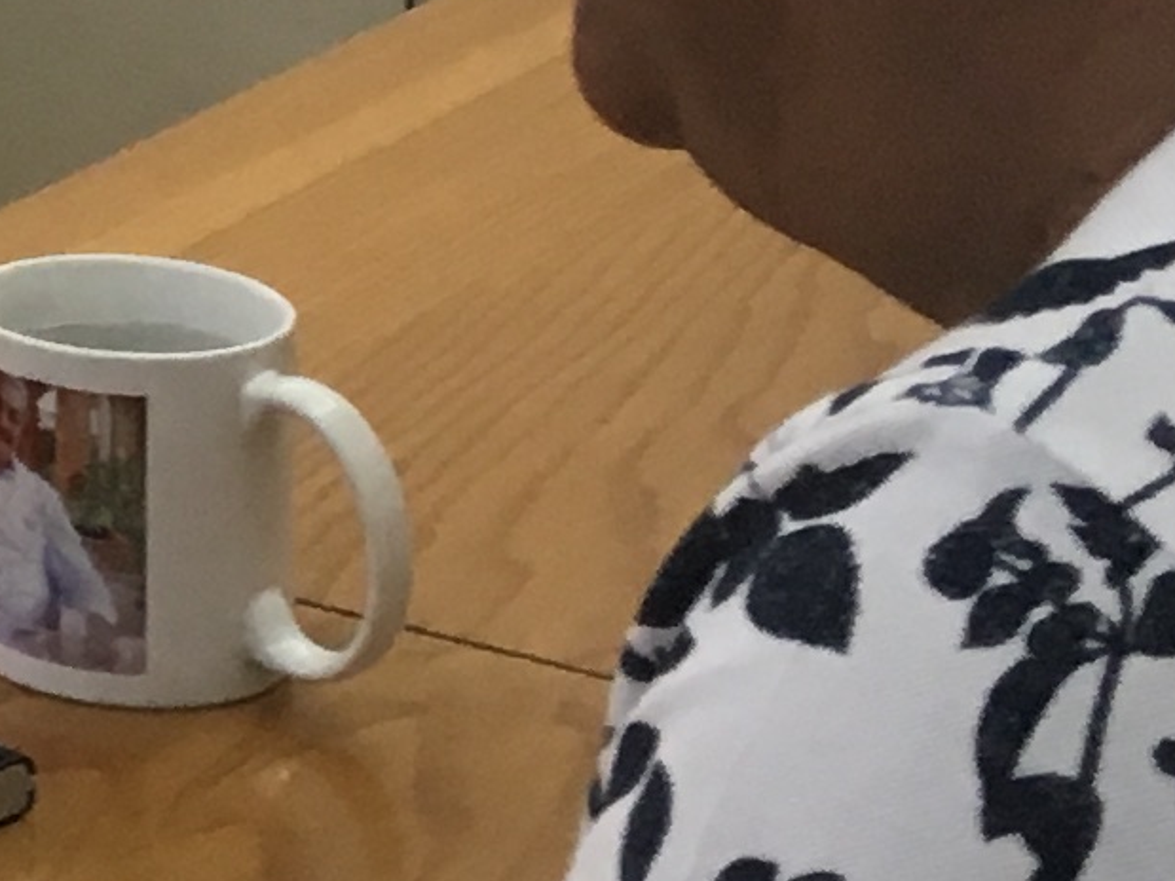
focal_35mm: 189
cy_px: -799
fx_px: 6414
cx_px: -1773
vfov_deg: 7.6
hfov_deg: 9.2
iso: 100
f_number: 2.2
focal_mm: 4.15
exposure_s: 1/33
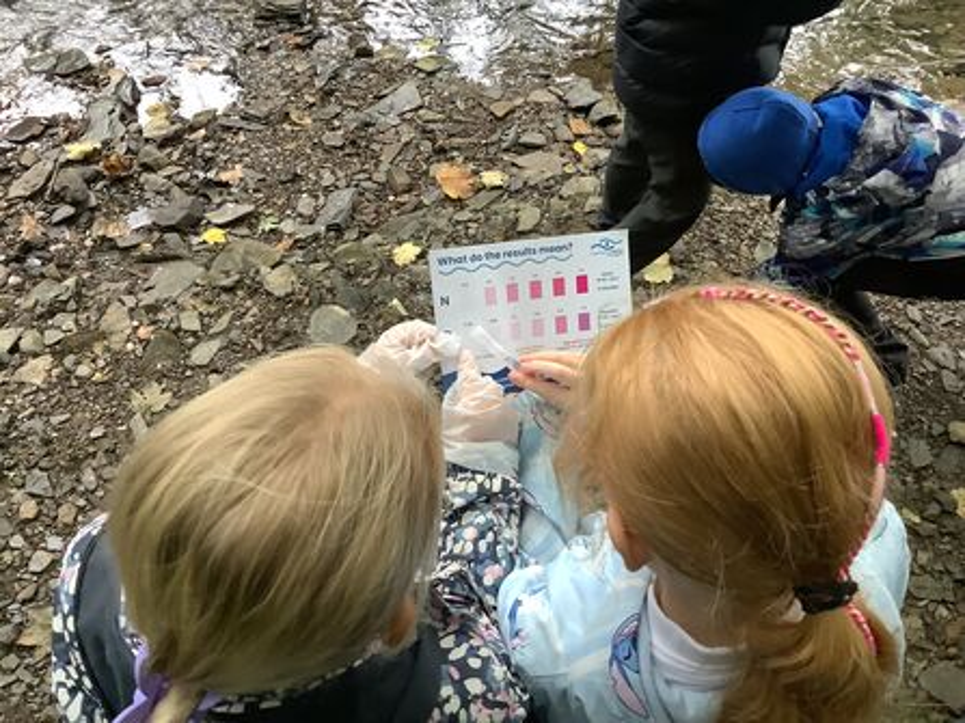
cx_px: 482
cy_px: 362
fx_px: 864
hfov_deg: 58.4
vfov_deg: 45.4
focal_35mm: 31
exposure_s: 1/50
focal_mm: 3.3
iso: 160
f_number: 2.4
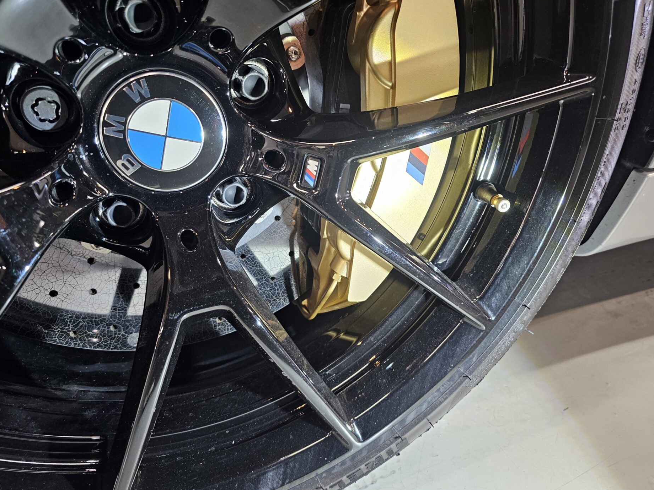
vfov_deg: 56.8
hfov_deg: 71.6
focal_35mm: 24
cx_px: 318
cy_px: 239
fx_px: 453
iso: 160
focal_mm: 6.3
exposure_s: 1/65.3
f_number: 1.7
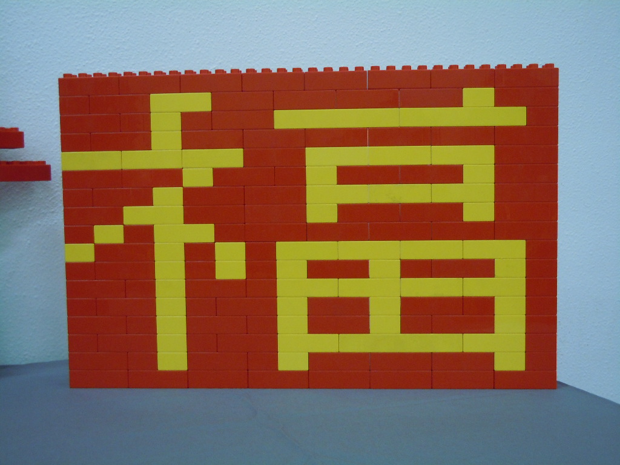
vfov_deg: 28.0
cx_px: 310
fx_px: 931
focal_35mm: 52
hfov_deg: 36.8
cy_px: 232
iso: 400
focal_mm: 9.3
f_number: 3.9
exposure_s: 1/25
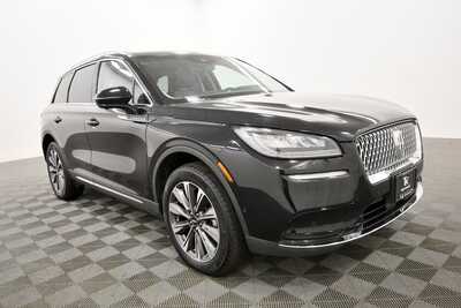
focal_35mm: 27
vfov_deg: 48.0
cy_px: 154
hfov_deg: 67.4
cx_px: 230
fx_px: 346
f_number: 5.6
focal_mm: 18
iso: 1600
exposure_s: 1/125
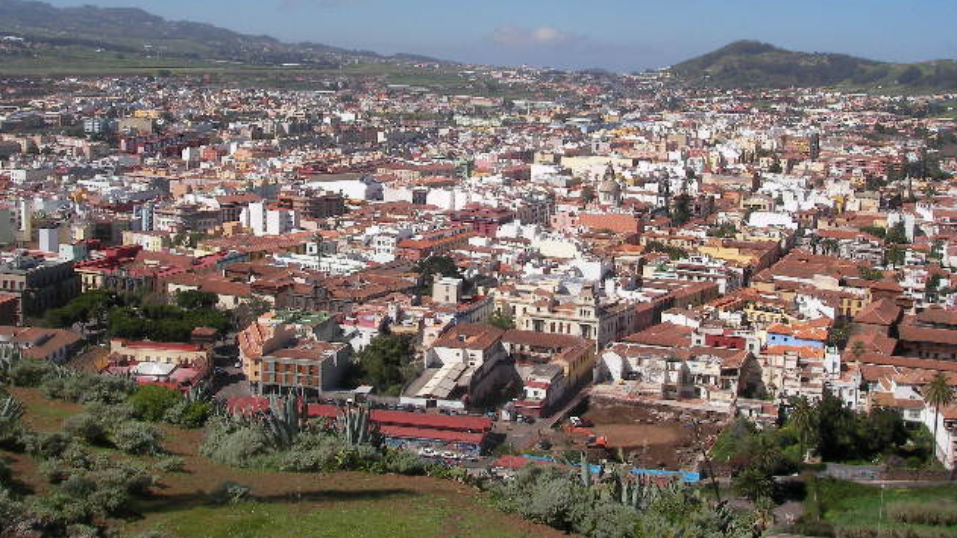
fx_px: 1066
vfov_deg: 28.2
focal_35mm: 42
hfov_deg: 48.4
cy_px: 185
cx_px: 482
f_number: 6.6
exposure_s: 1/390
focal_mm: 6.3
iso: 50
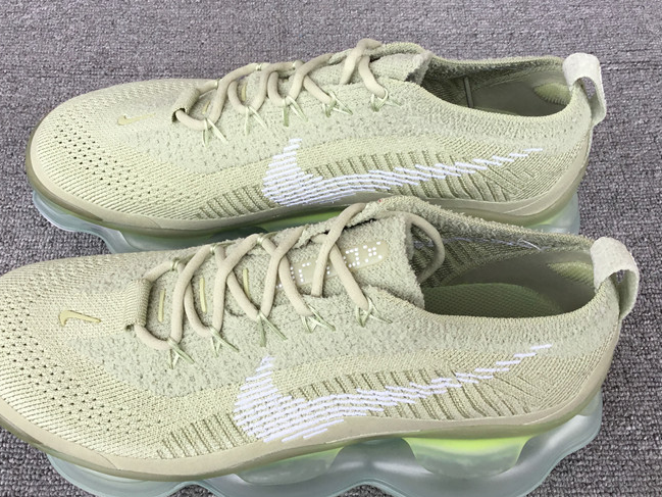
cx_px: 305
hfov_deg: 43.8
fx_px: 822
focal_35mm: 43
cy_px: 230
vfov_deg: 33.6
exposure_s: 1/306
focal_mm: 3.3
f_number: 2.4
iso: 25
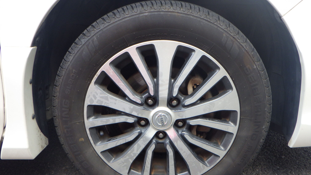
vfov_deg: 37.7
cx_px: 158
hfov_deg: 62.6
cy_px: 100
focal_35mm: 31
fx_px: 256
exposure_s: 1/125
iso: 125
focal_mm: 5
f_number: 3.5
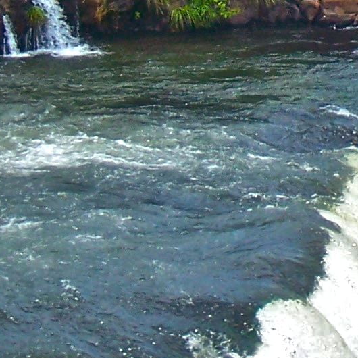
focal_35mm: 301
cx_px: 486
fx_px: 3522
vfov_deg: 5.7
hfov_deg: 5.8
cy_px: -234
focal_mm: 12
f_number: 3.8
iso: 80
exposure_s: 1/400
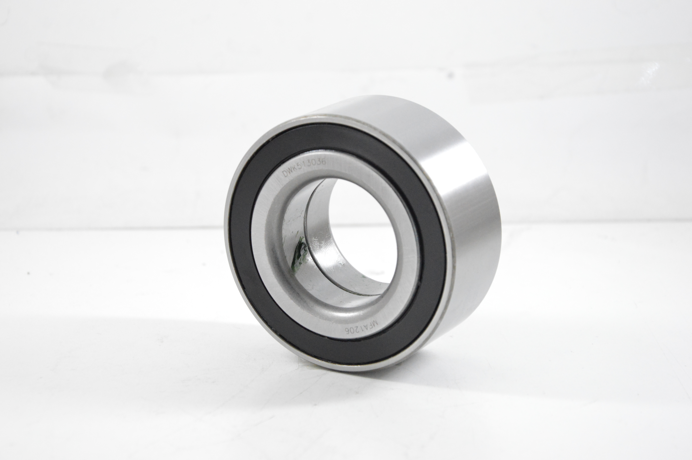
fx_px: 2017
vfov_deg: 13.0
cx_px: 346
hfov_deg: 19.5
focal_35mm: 105
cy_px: 230
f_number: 7.1
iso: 3200
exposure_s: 1/100
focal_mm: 70
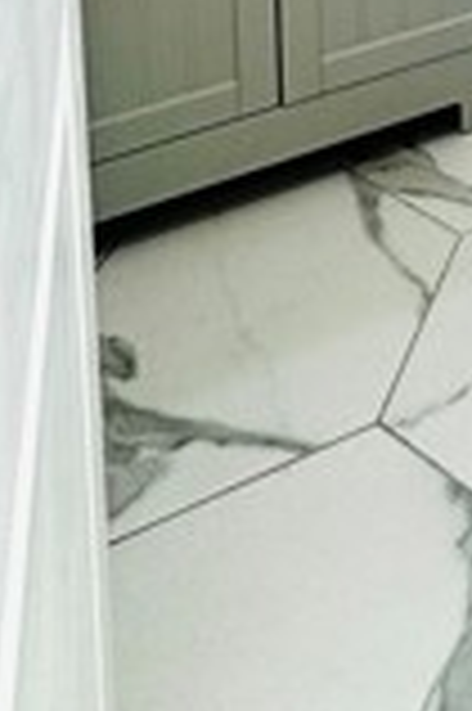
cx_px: 913
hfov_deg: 17.4
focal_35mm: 59
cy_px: -603
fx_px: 1163
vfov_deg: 21.1
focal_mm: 2.22
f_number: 2.2
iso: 40
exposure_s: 1/134
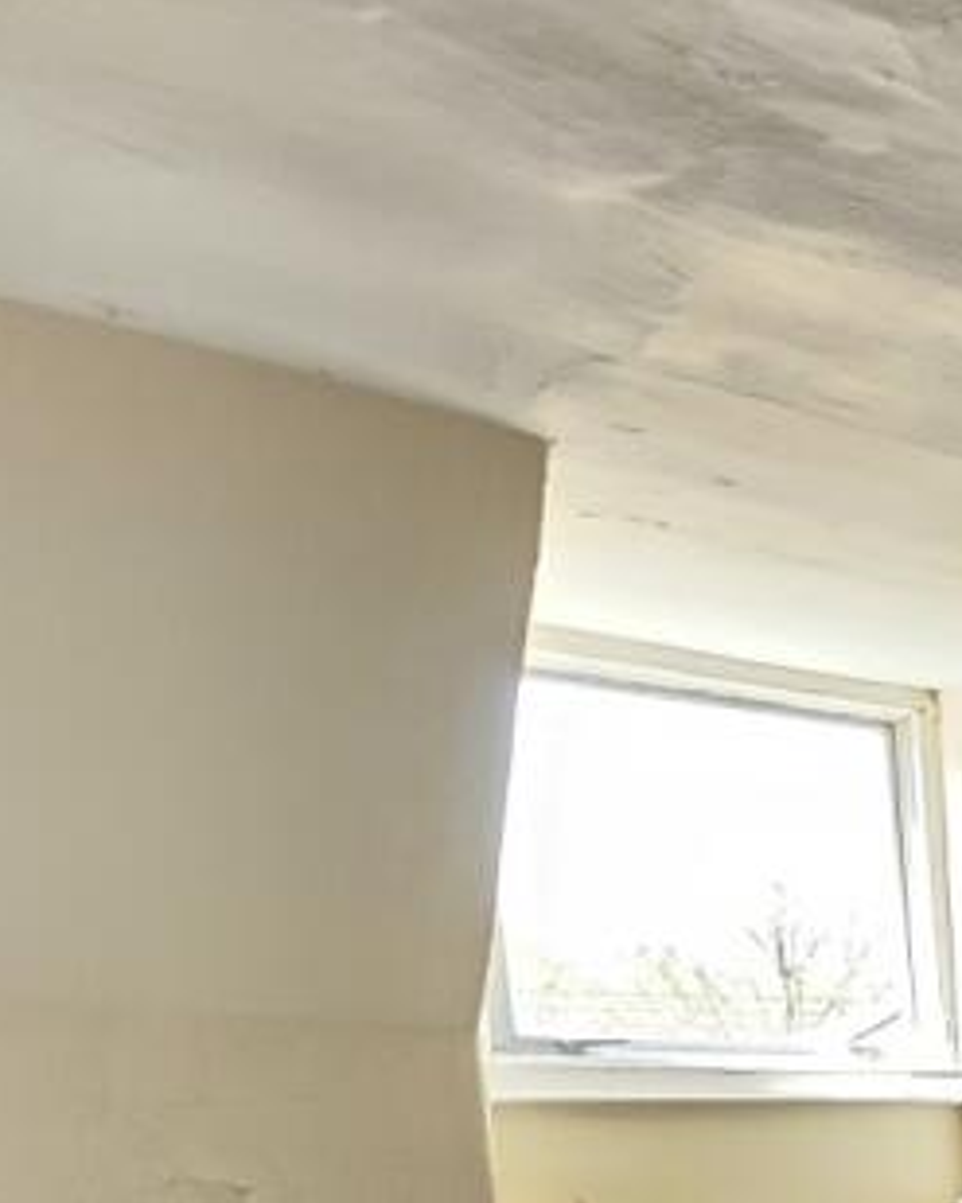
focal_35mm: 42
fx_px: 1495
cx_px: 1908
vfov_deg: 36.8
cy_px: 1331
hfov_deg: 19.6
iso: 320
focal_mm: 2.2
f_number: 2.2
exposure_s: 1/60
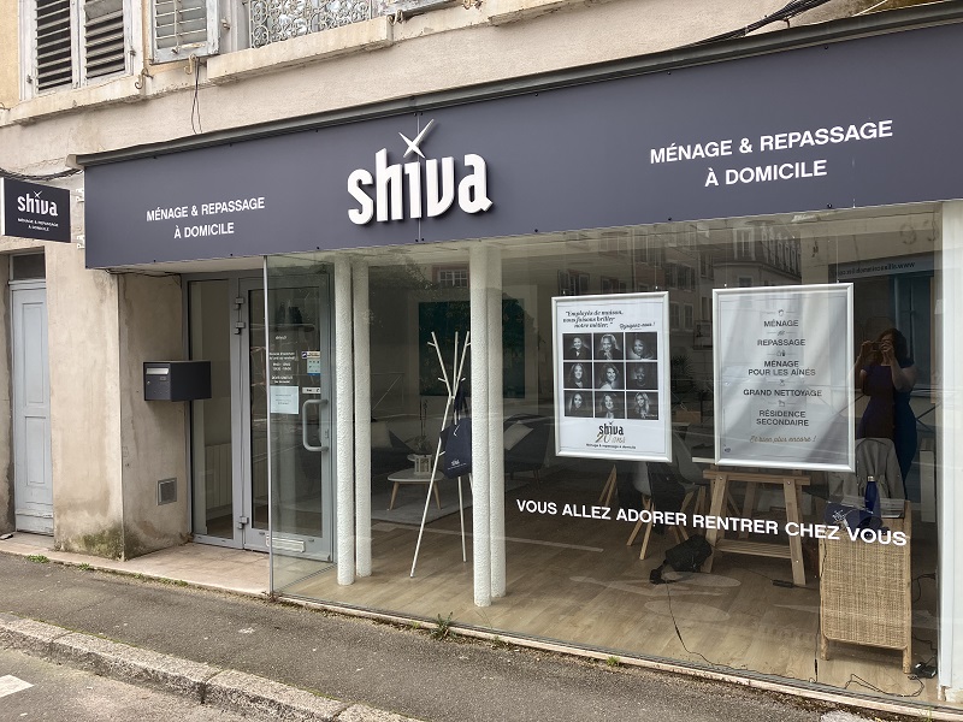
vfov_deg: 49.7
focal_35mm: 28
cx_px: 482
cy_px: 361
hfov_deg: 63.4
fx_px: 779
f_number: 1.8
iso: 32
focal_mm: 3.99
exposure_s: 1/471
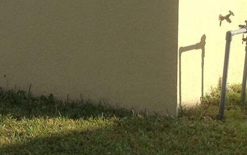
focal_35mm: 144
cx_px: -168
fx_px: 970
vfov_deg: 9.0
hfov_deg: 13.3
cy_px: -53
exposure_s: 1/789
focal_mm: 4.28
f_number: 2.4
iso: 50
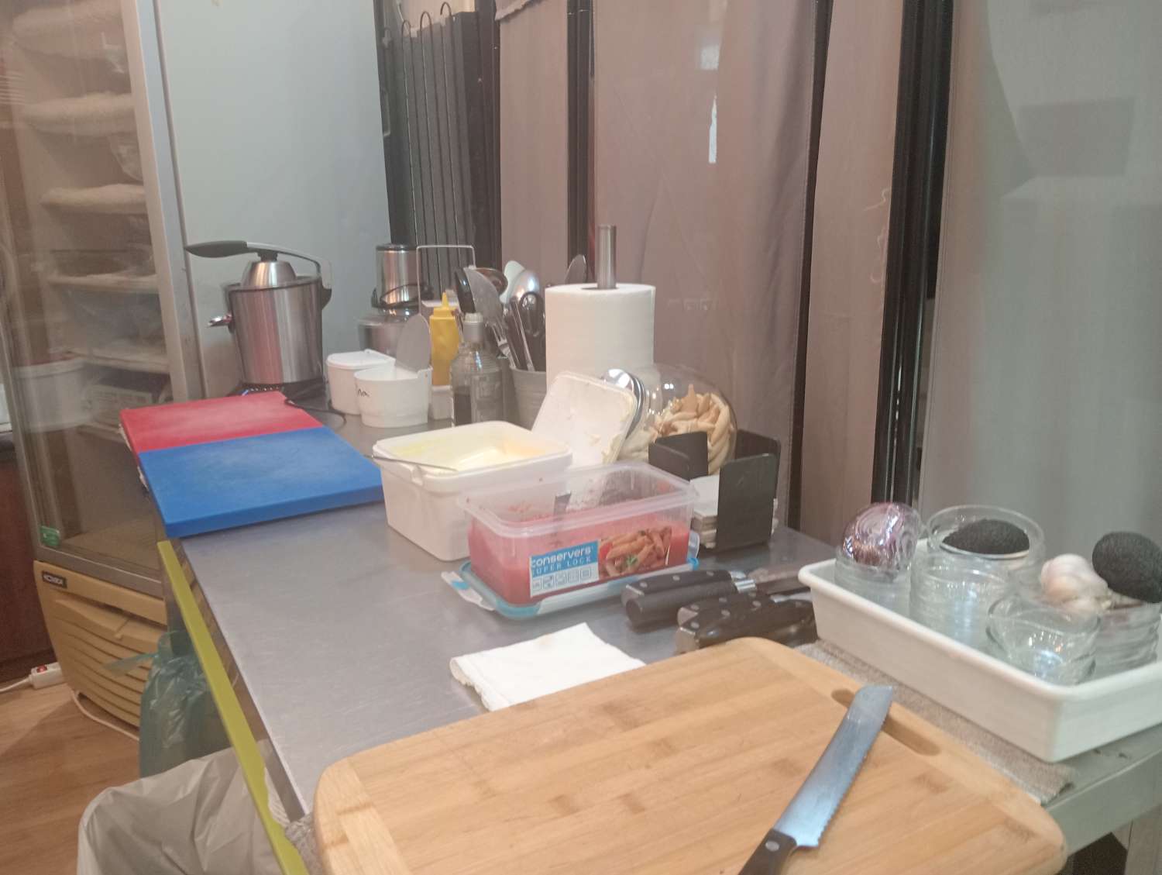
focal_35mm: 28
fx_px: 941
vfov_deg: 49.8
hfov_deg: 63.4
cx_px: 581
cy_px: 438
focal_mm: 3.98
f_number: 1.8
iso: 721
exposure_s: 1/33.3
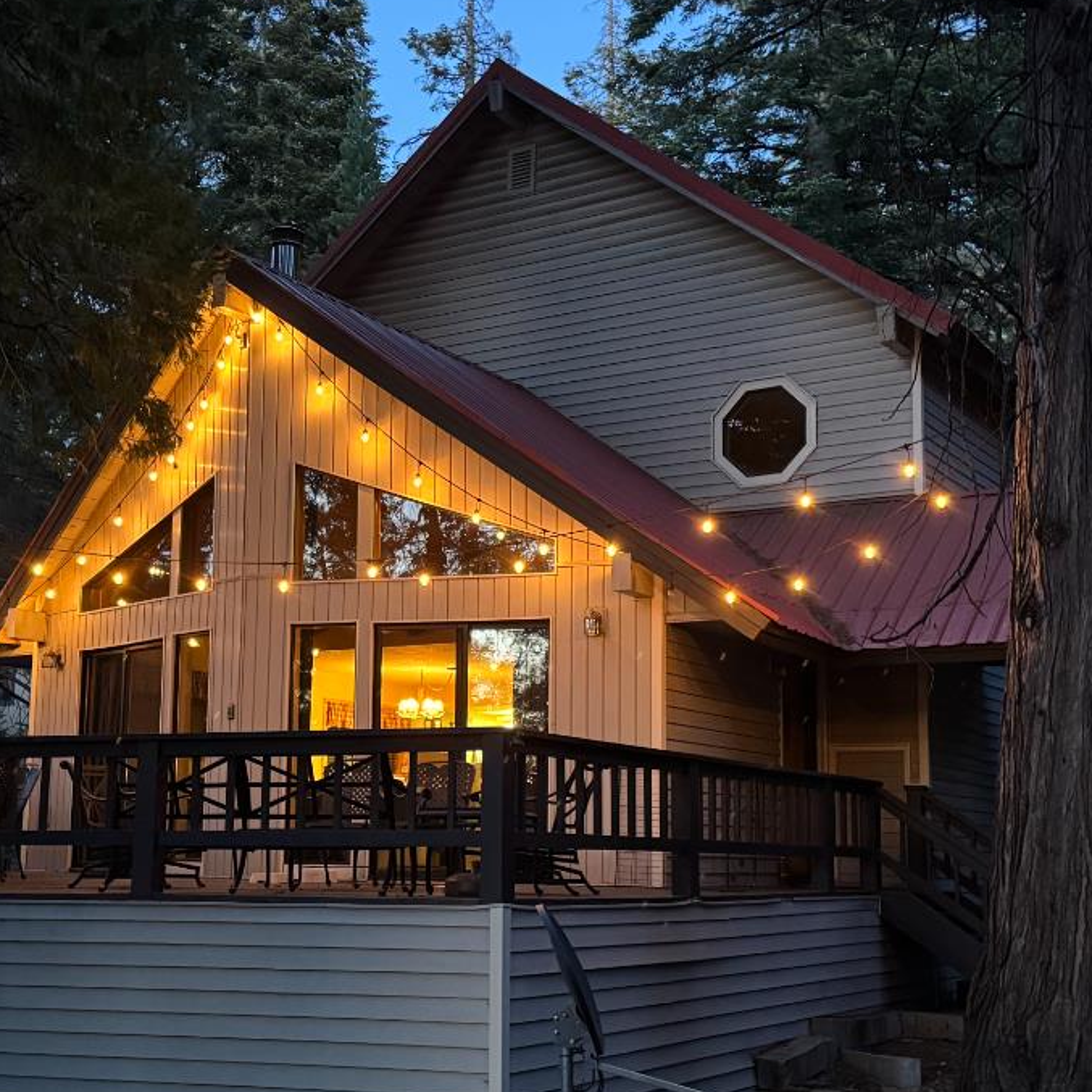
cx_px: 455
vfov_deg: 36.0
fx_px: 1677
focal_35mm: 47
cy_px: 625
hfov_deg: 36.0
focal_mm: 6.76
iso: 1250
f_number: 1.78
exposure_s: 1/30
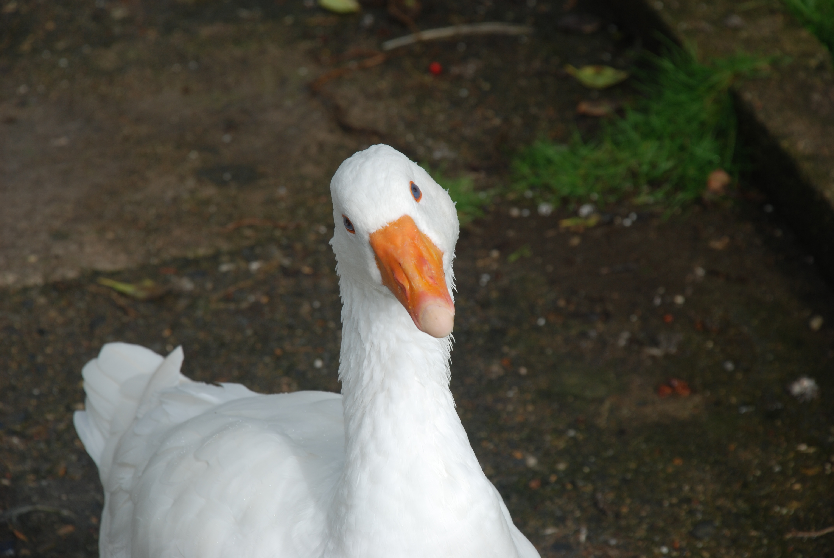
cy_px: 279
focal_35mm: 168
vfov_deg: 8.2
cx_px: 417
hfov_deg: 12.2
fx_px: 3897
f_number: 8
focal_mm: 112
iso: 100
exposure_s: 1/200
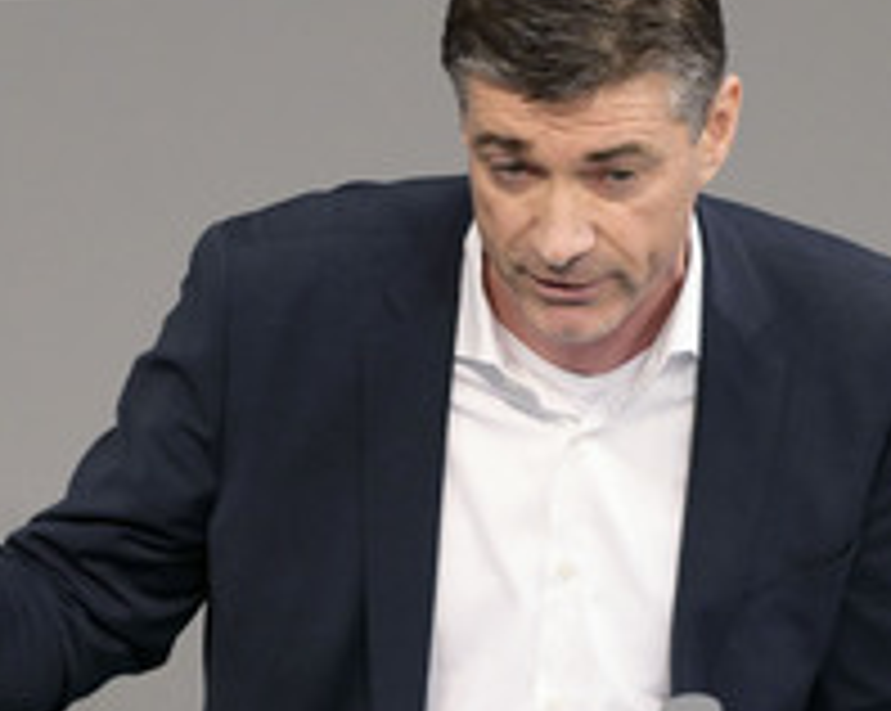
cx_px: 281
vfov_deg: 1.7
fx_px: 23631
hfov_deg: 2.2
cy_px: 495
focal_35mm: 897
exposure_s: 1/250
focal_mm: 420
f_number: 5.6
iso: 10000
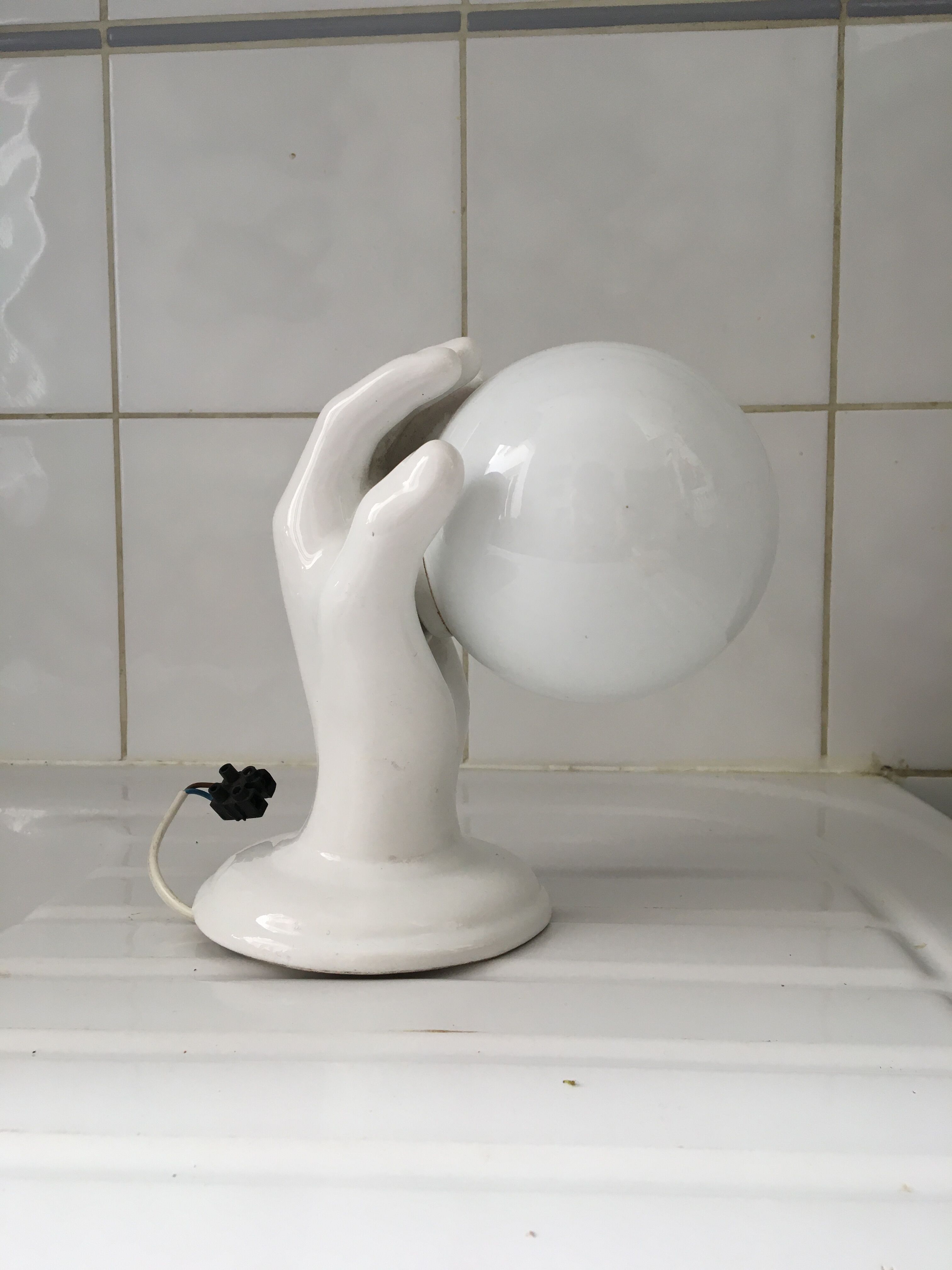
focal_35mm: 29
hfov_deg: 48.2
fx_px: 1063
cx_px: 476
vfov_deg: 61.7
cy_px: 635
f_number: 2.2
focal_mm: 4.15
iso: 25
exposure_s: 1/33
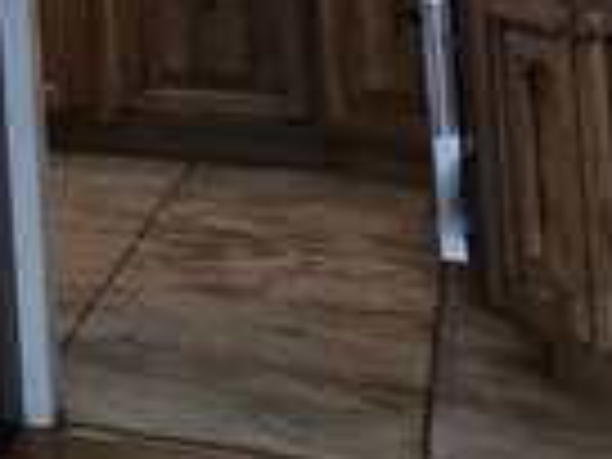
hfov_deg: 10.7
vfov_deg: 14.1
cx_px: -1332
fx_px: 1733
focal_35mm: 98
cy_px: -234
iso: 50
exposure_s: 1/60
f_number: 2.2
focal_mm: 2.2
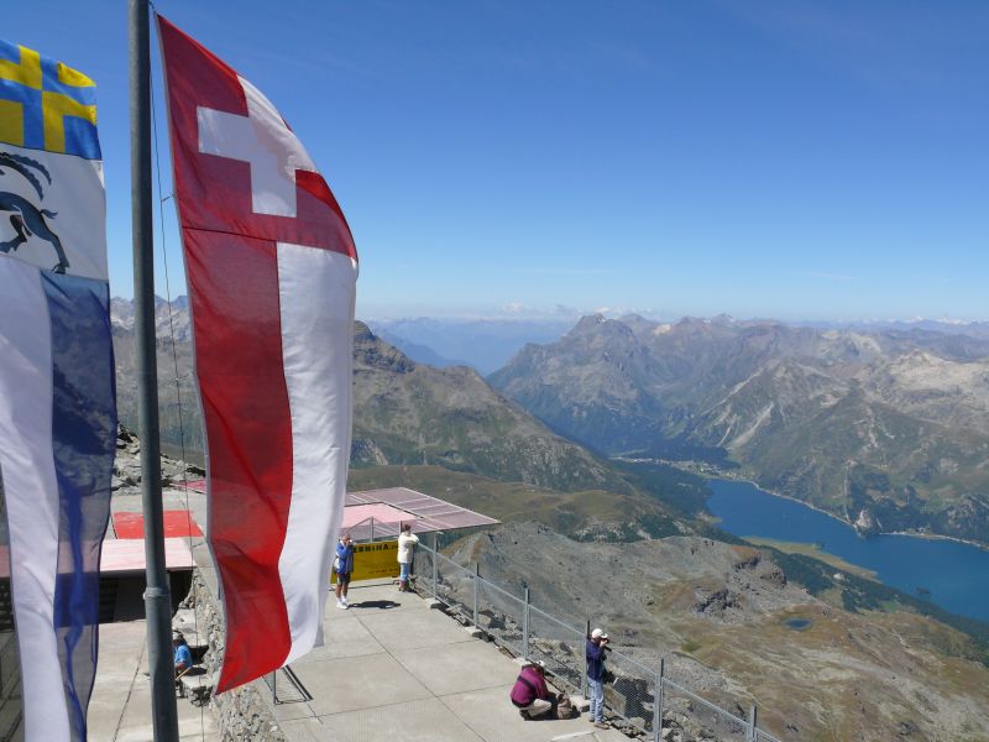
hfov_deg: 52.6
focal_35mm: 35
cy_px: 371
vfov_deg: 40.7
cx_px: 494
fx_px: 1000
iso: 100
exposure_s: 1/500
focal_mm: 7.4
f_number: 7.1
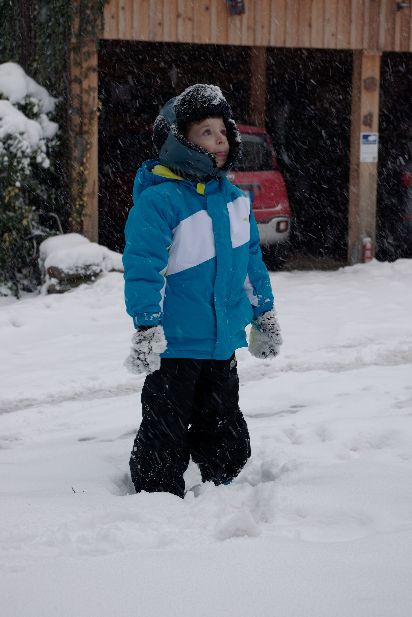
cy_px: 308
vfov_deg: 28.1
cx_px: 206
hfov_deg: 18.9
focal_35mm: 72
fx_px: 1236
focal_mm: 47.5
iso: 500
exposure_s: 1/100
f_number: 6.3
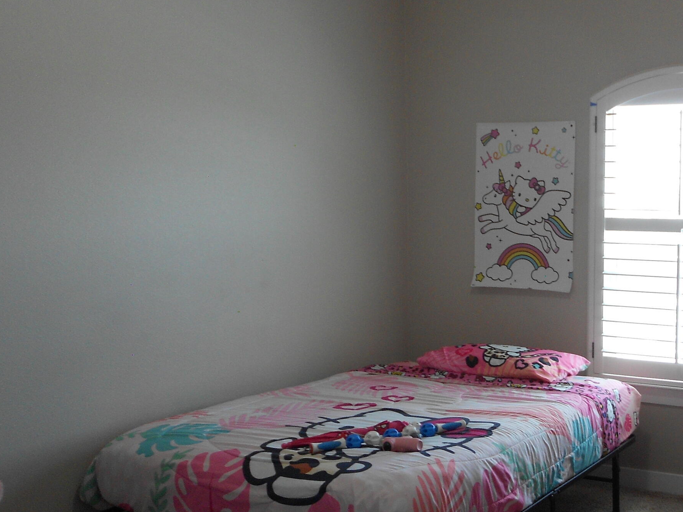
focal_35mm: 44
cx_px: 558
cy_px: 293
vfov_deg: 32.8
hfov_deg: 40.9
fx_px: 868
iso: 125
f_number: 3.2
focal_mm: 4.6
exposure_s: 1/30
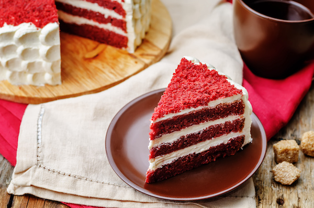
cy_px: 104
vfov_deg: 18.1
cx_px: 157
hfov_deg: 27.1
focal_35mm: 75
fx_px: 653
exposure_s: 1/125
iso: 100
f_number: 5
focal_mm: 50
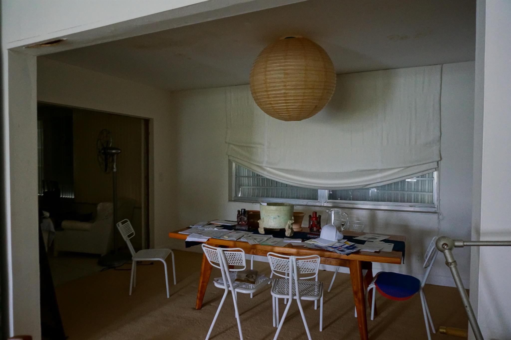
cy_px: 170
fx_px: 340
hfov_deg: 73.8
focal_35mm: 24
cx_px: 256
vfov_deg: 53.0
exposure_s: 1/50
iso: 3200
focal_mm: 16
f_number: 6.3
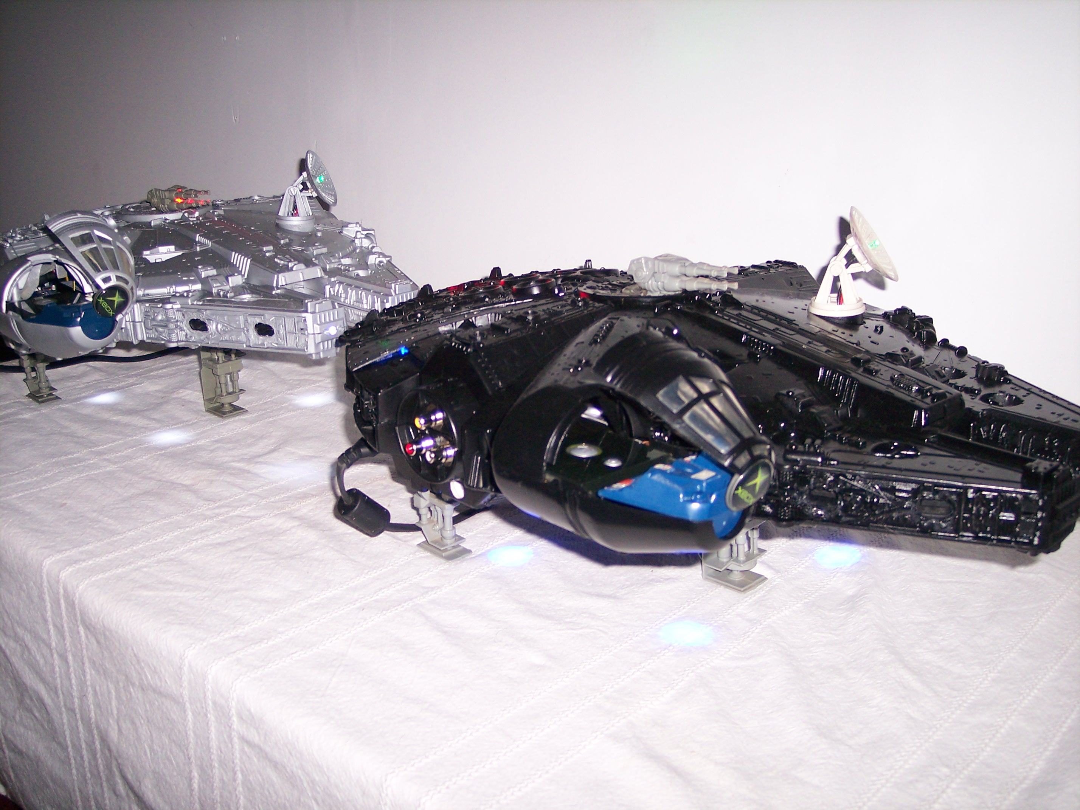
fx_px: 1217
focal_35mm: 39
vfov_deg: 36.8
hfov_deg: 47.9
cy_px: 405
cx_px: 540
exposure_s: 1/60
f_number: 2.8
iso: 140
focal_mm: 8
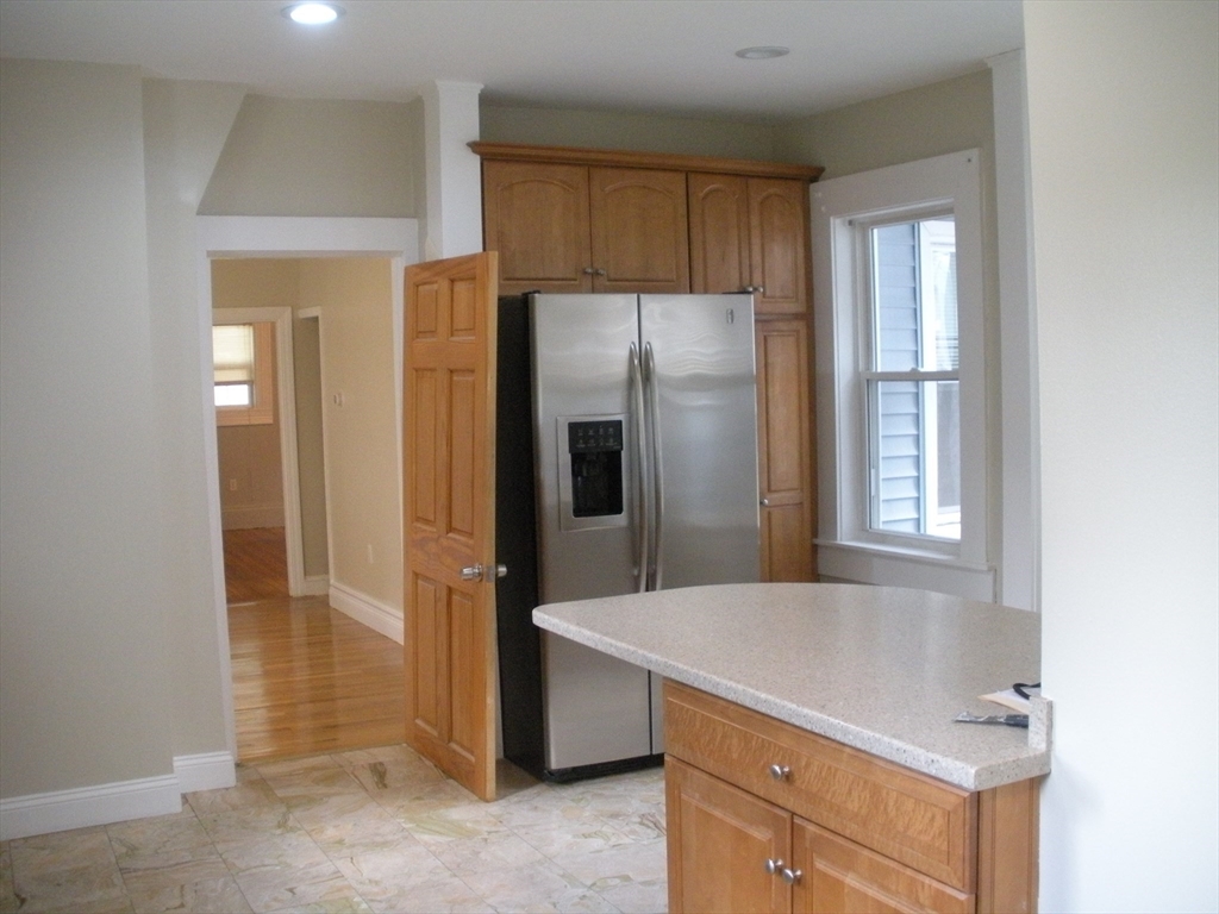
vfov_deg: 39.7
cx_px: 610
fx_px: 1268
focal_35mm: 36
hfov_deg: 51.4
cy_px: 457
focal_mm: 6.3
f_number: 3.5
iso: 400
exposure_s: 1/33.6
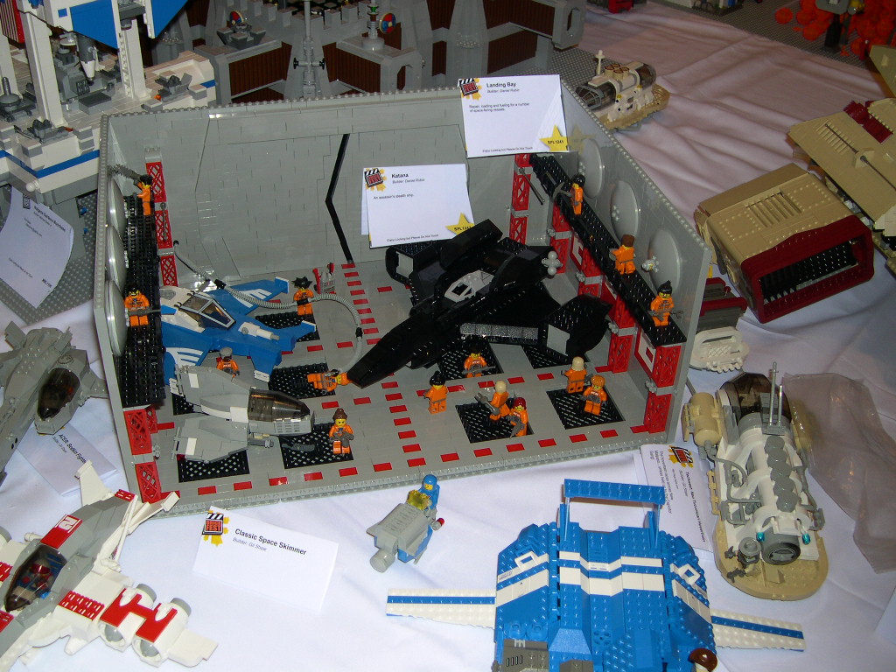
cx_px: 448
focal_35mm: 38
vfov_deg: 37.7
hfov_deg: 49.0
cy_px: 336
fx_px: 984
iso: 100
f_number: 2.8
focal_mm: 8
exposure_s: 1/60
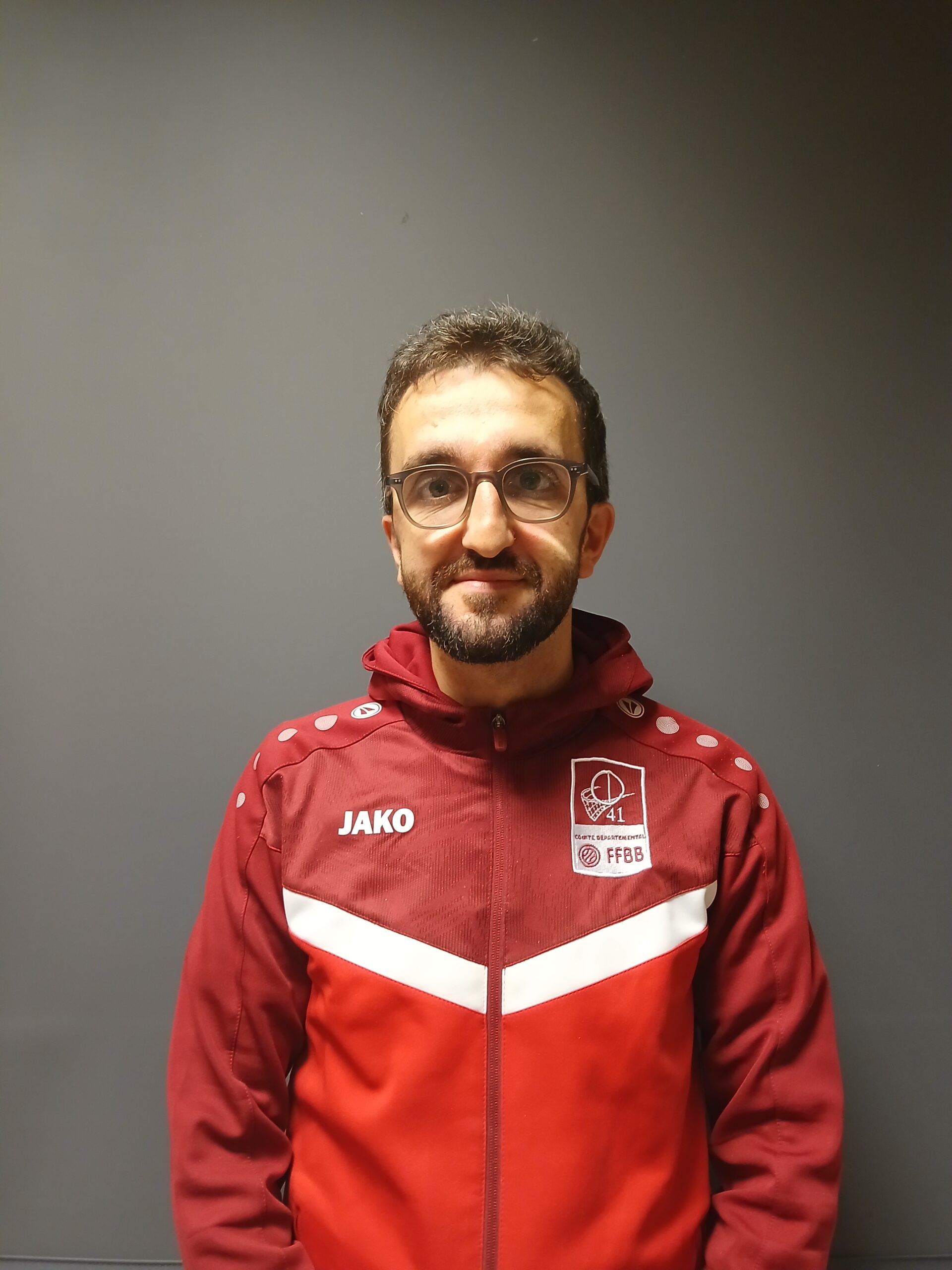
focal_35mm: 26
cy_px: 635
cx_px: 476
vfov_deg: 67.3
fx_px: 953
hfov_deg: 53.1
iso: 320
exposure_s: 1/33.3
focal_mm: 3.98
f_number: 1.8
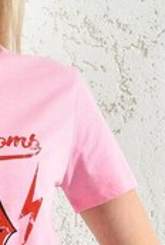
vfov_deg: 13.8
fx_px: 1007
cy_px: 205
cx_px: -61
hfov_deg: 9.2
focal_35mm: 147
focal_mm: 34
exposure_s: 1/160
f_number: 7.1
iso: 100
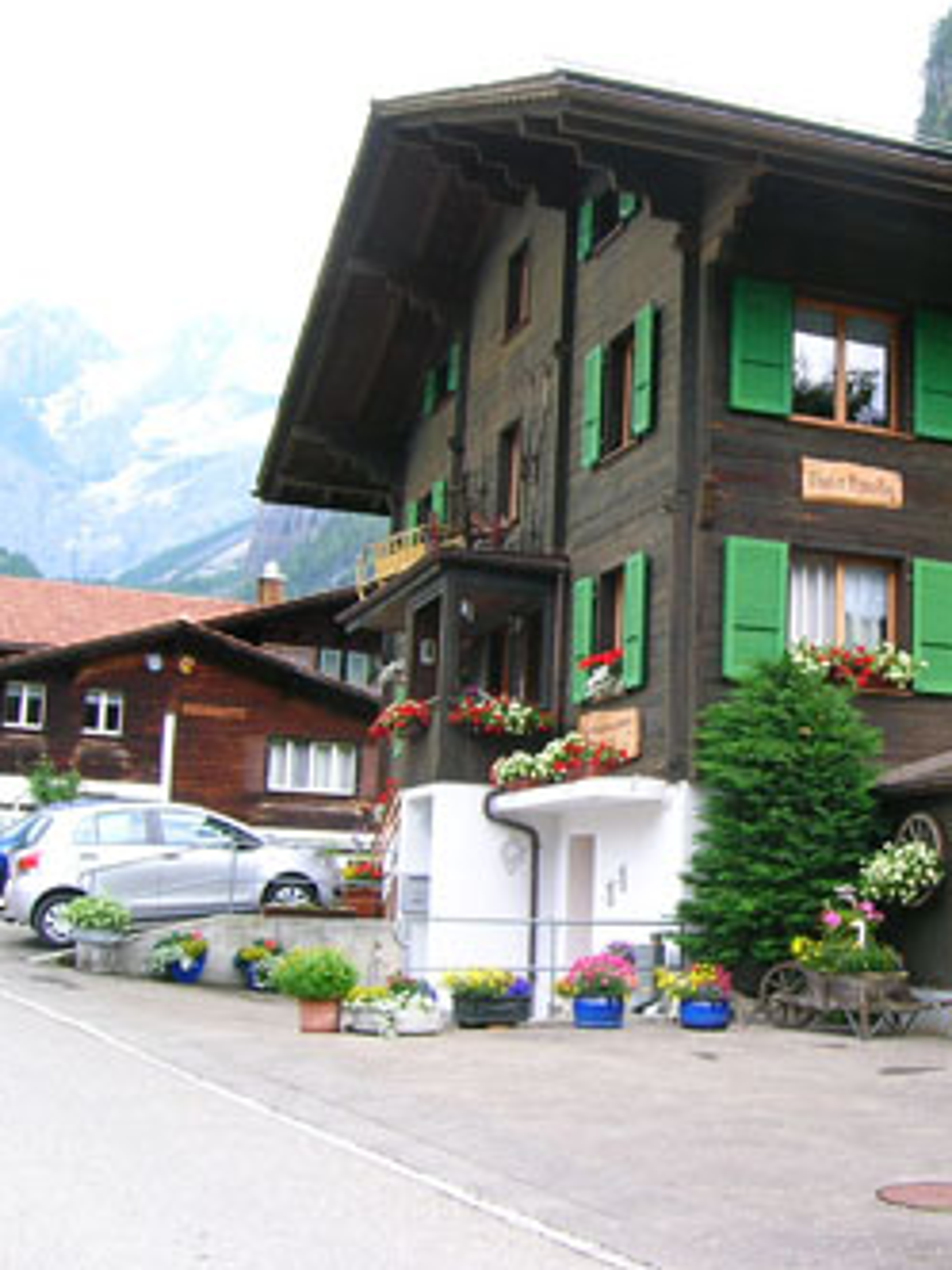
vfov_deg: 41.2
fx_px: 1687
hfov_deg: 30.6
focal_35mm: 46
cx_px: 788
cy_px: 637
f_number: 4.9
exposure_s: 1/79.2
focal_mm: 5.7
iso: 50
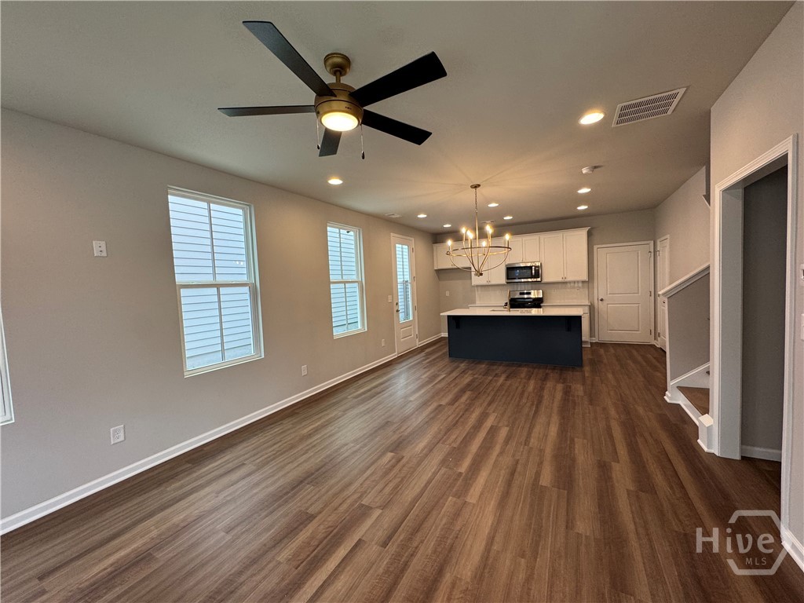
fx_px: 325
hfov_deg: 102.1
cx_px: 402
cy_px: 302
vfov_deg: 85.7
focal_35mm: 14
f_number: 2.2
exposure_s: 1/120
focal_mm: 2.22
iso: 160
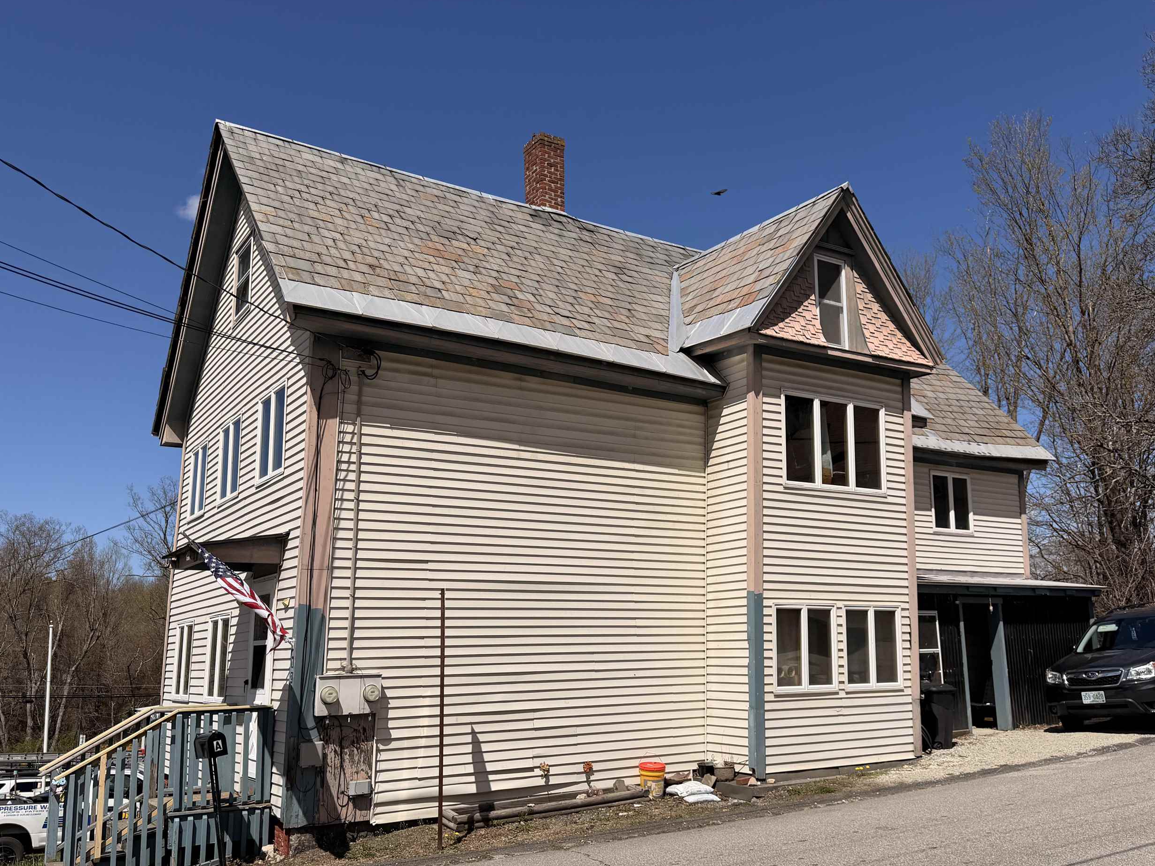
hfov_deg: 60.0
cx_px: 586
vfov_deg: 46.8
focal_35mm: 30
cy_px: 453
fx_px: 1001
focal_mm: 6.76
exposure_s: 1/10309
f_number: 1.78
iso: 80
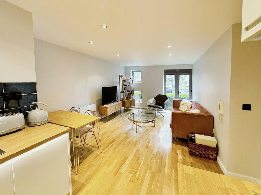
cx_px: 130
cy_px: 98
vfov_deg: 85.7
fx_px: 106
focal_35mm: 14
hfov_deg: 102.1
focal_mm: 2.22
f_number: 2.2
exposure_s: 1/50
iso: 250
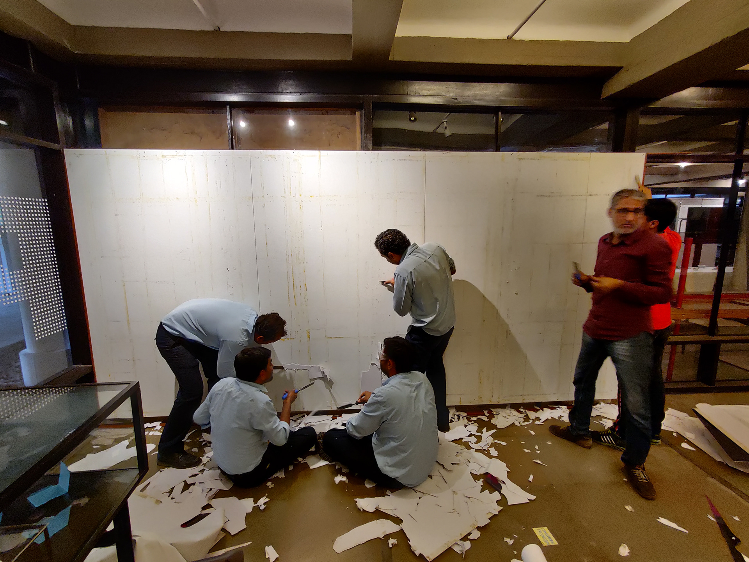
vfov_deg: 89.9
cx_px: 374
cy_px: 281
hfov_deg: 106.2
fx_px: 281
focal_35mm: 13
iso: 400
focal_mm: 2.25
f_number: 2.2
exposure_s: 1/50
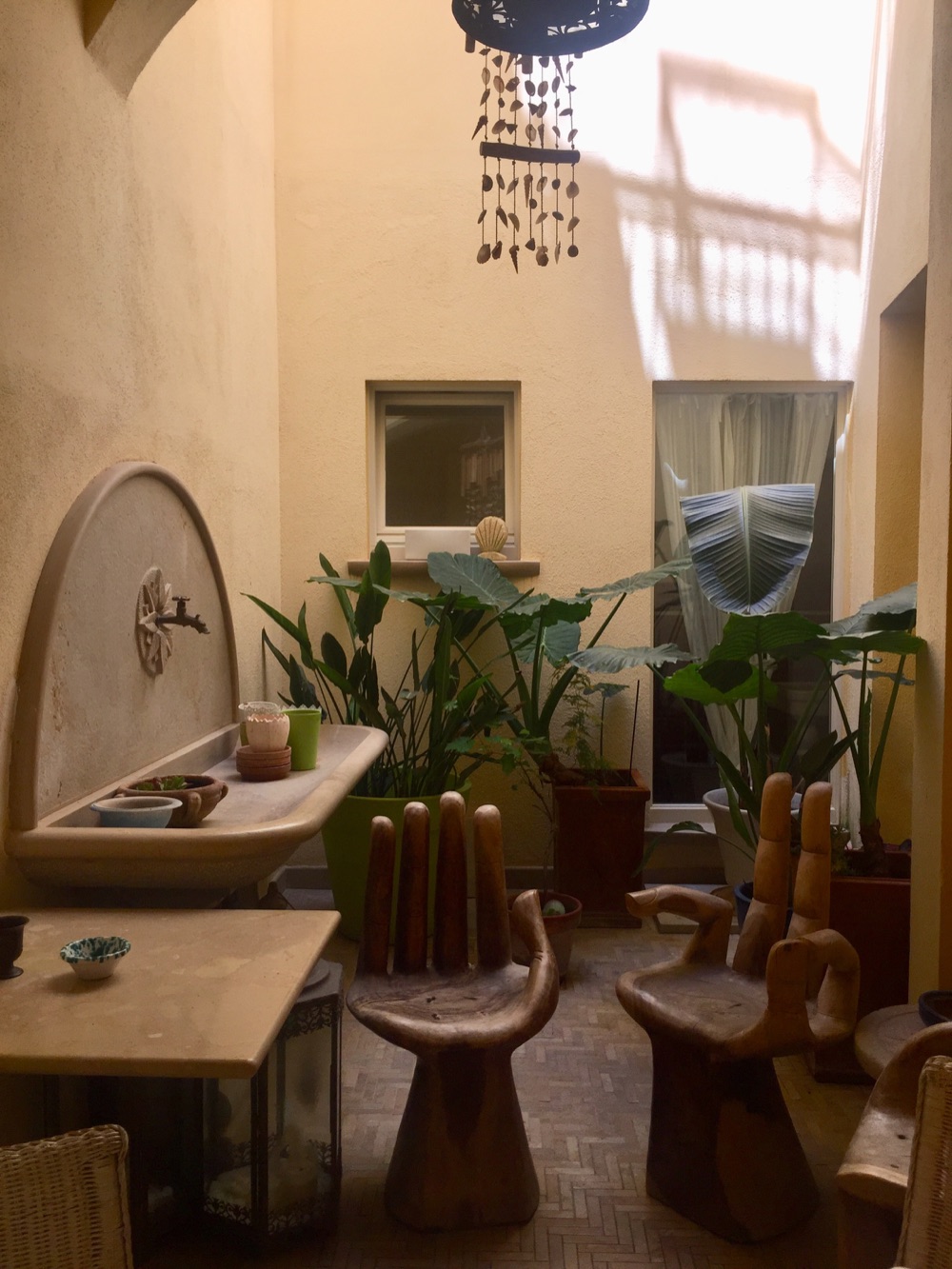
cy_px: 634
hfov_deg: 48.2
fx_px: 1063
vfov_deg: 61.7
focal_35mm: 29
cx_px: 476
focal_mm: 4.15
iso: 32
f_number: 2.2
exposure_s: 1/507
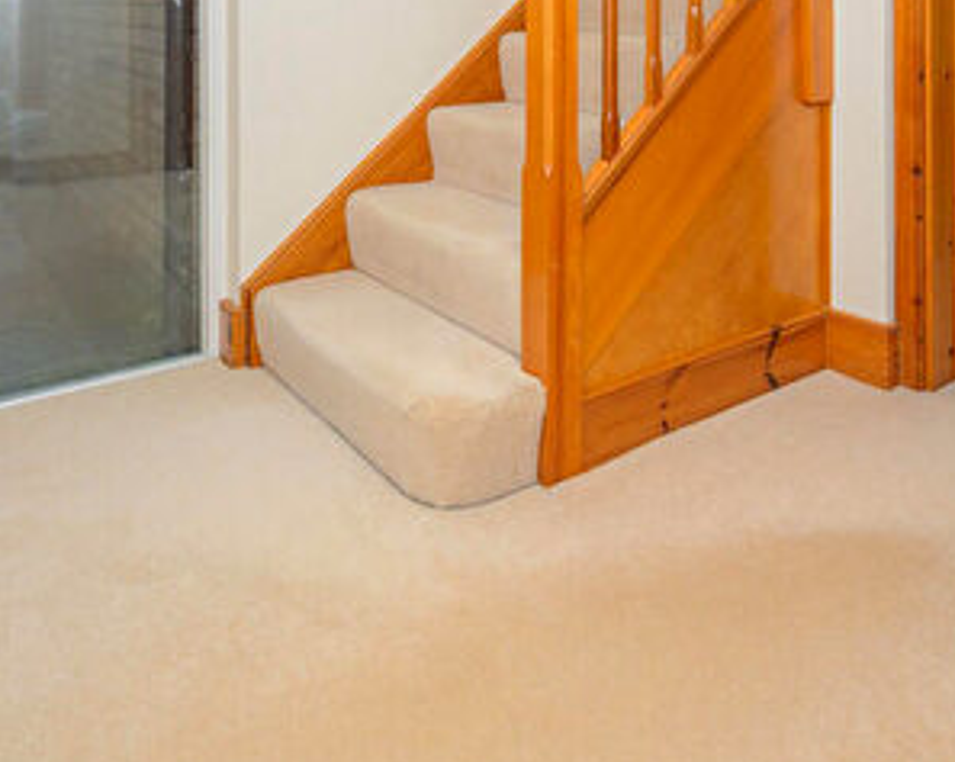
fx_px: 875
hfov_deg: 56.7
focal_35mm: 31
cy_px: 40
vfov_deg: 42.1
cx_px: 582
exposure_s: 1/125
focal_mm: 14
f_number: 6.3
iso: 500
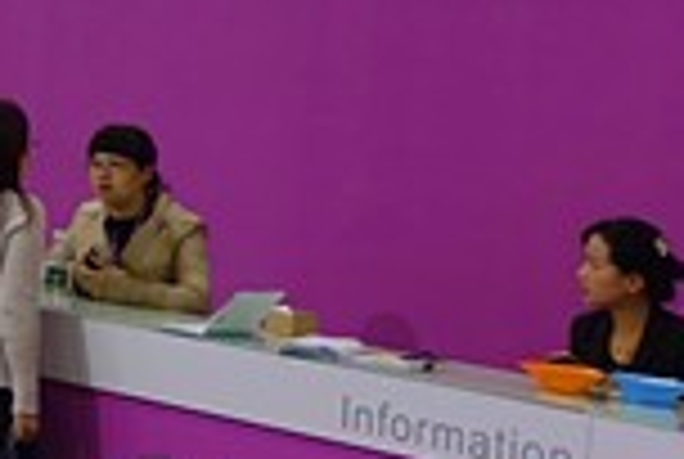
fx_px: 2399
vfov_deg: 10.6
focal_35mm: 126
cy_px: -218
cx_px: -486
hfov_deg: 14.5
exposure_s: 1/40
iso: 125
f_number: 2.8
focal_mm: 8.8
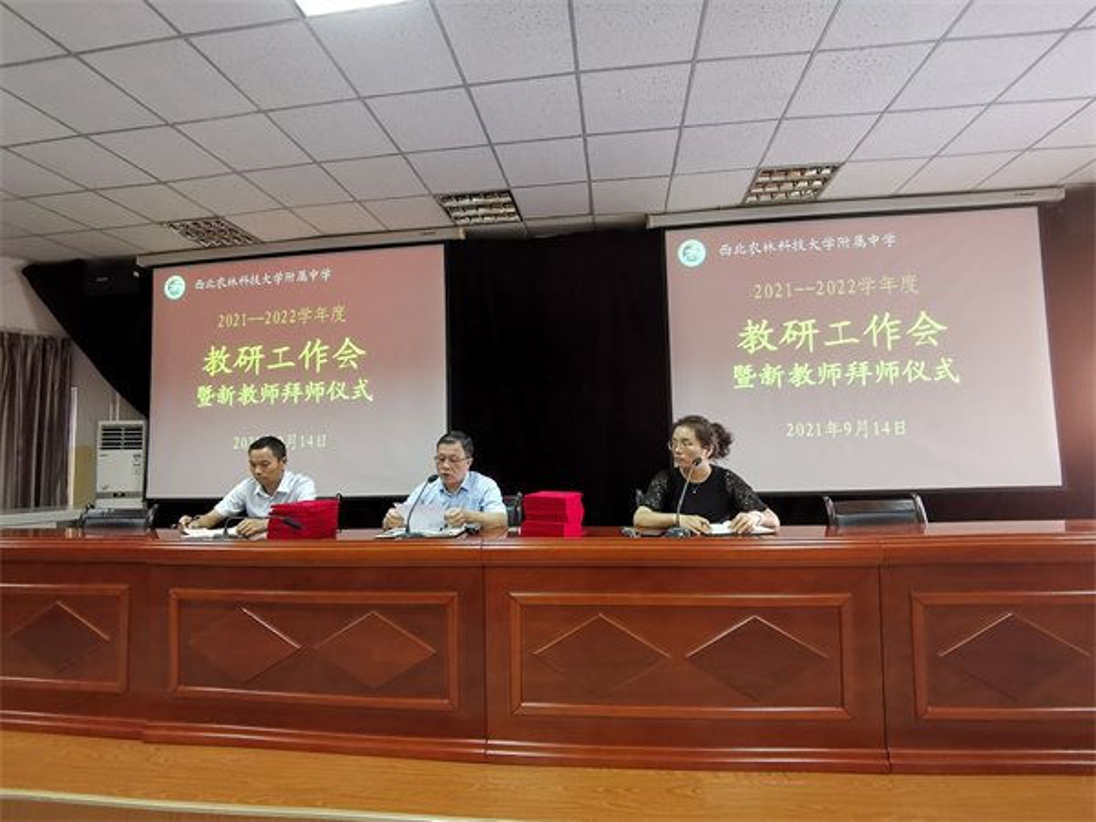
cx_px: 548
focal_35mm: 17
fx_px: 538
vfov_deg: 74.7
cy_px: 411
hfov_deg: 91.0
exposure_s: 1/25
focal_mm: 2.26
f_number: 2.2
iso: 640
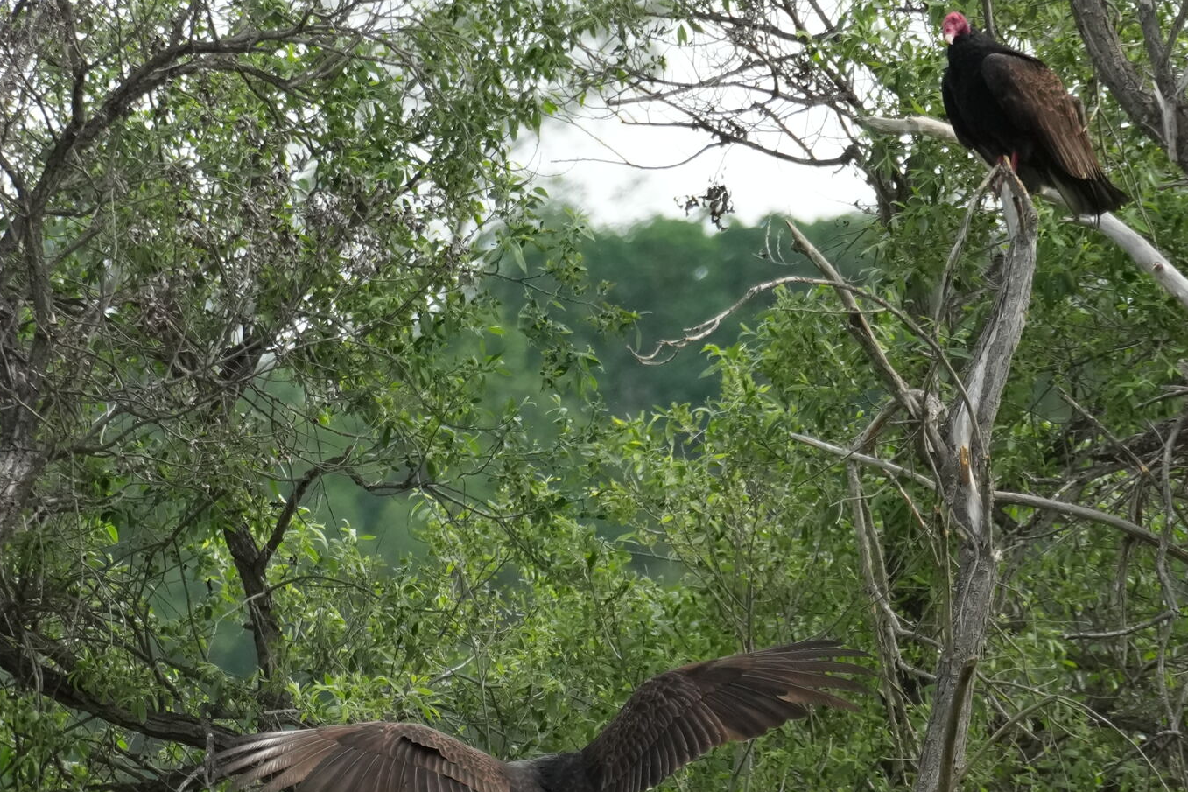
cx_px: 309
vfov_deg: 1.4
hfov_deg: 2.2
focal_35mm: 955
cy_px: 718
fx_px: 31516
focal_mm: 300
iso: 1250
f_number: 7.1
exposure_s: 1/1250
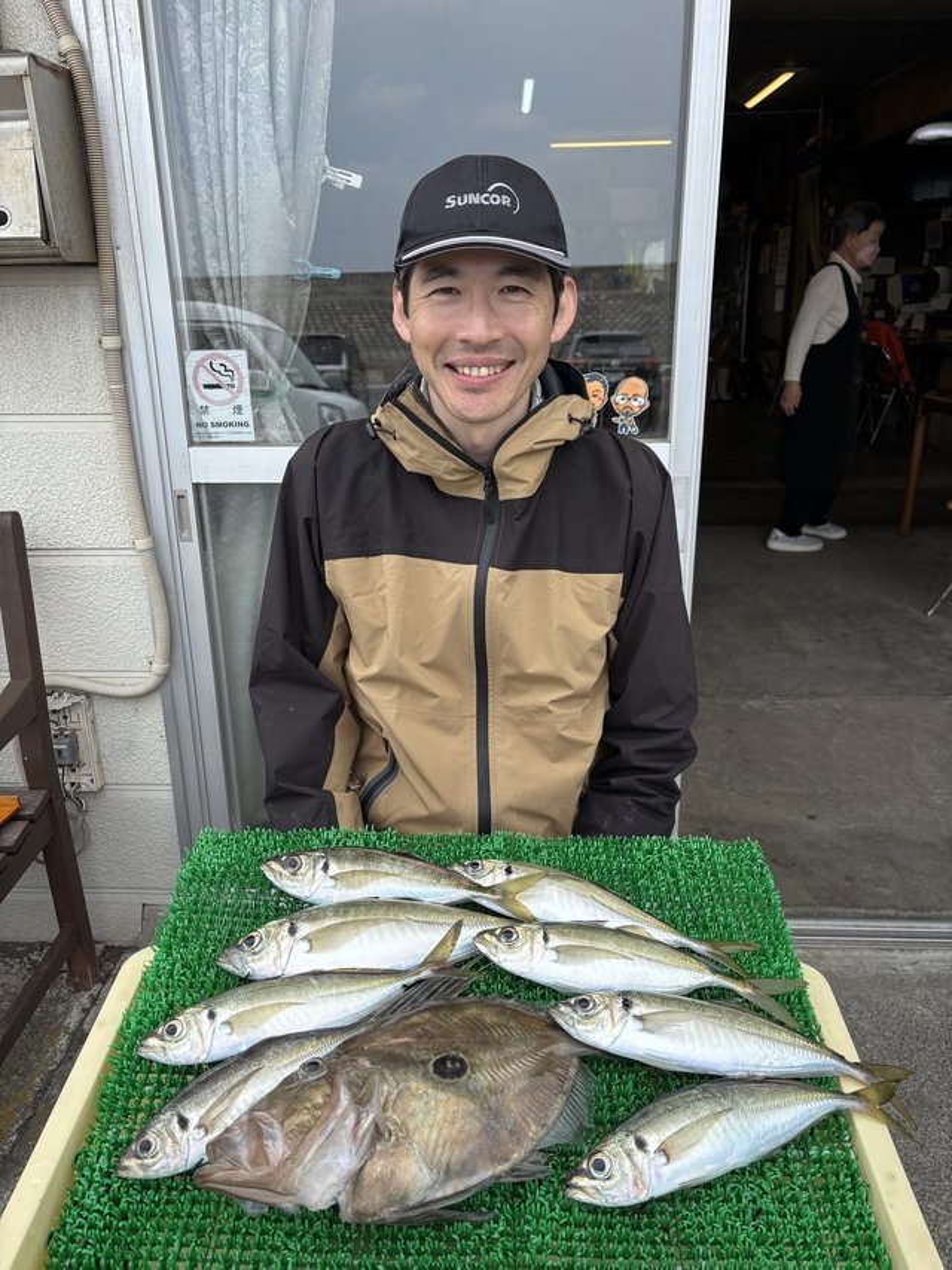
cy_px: 635
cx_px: 476
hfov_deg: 53.0
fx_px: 954
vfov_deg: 67.3
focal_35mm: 26
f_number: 1.6
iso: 50
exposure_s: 1/1233
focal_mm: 5.96
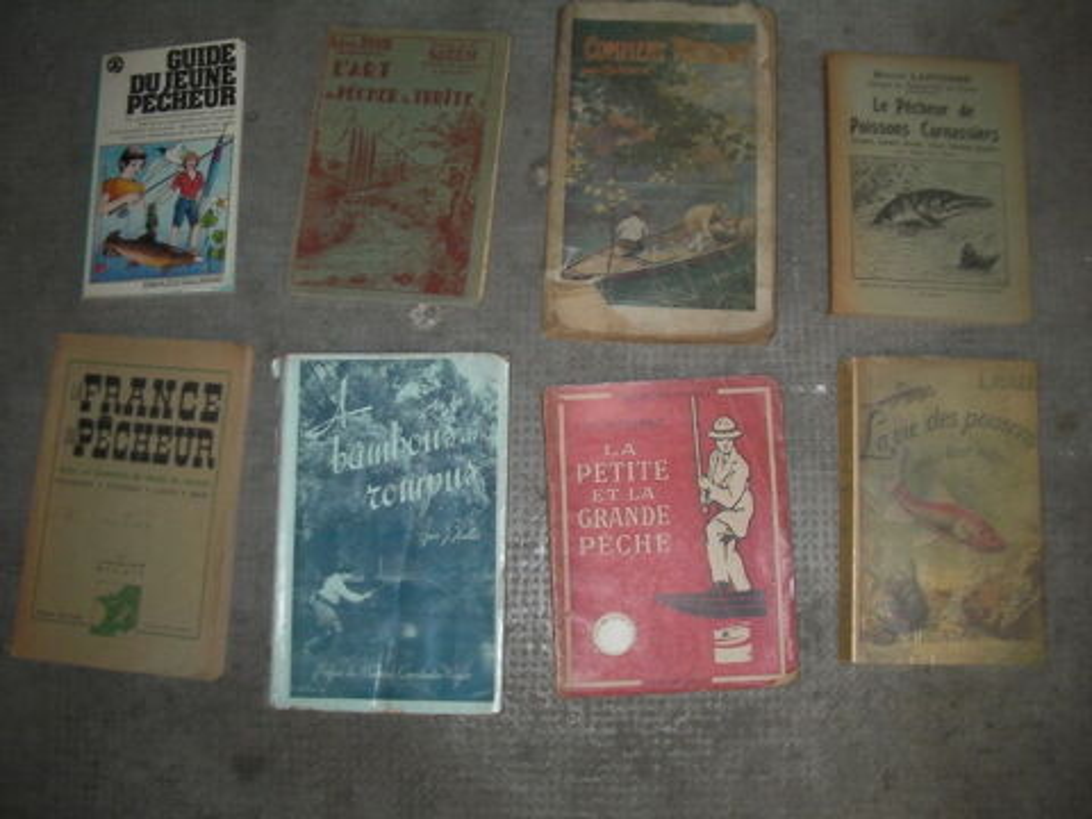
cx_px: 546
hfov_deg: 49.0
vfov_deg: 37.7
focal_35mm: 38
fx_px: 1199
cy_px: 410
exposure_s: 1/30
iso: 200
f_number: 3.5
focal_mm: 6.3
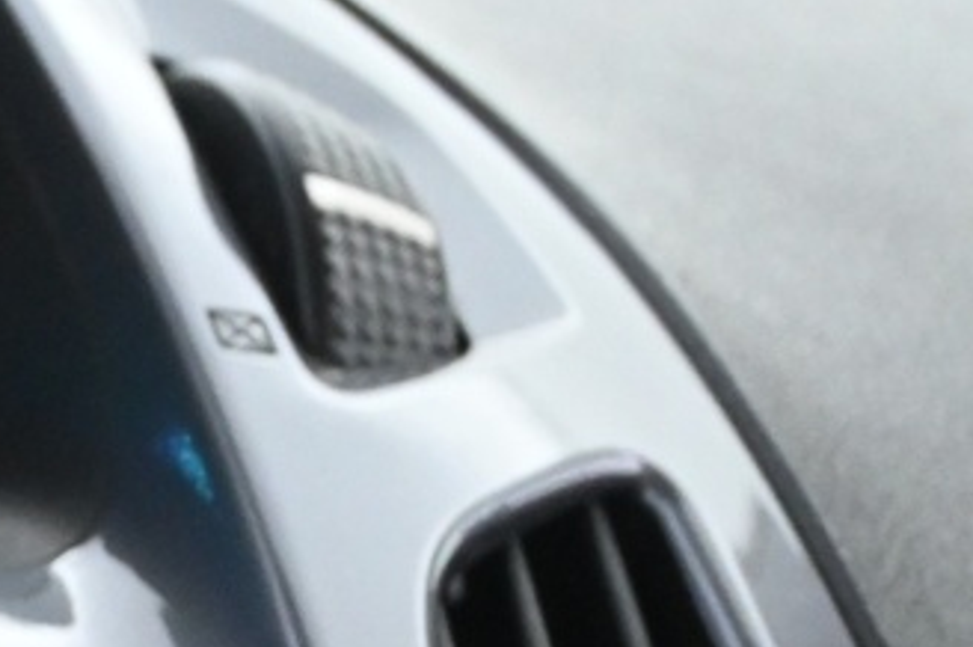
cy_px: 1407
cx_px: -967
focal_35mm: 182
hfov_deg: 10.4
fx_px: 4906
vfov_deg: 7.2
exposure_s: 1/15
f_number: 4.2
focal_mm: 24.5
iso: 2500
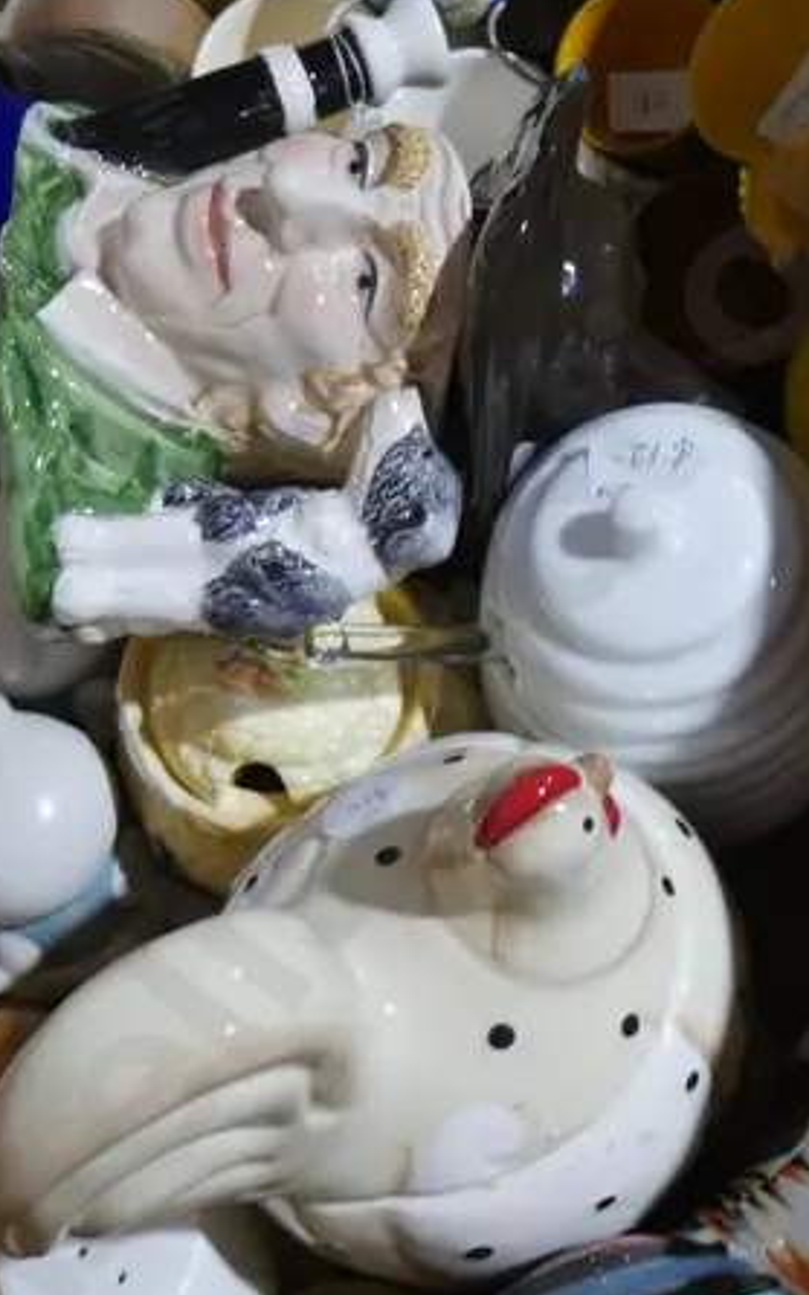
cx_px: 491
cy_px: 637
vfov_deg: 30.2
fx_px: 2401
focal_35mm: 68
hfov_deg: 19.1
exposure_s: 1/60
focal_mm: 14
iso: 400
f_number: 3.5
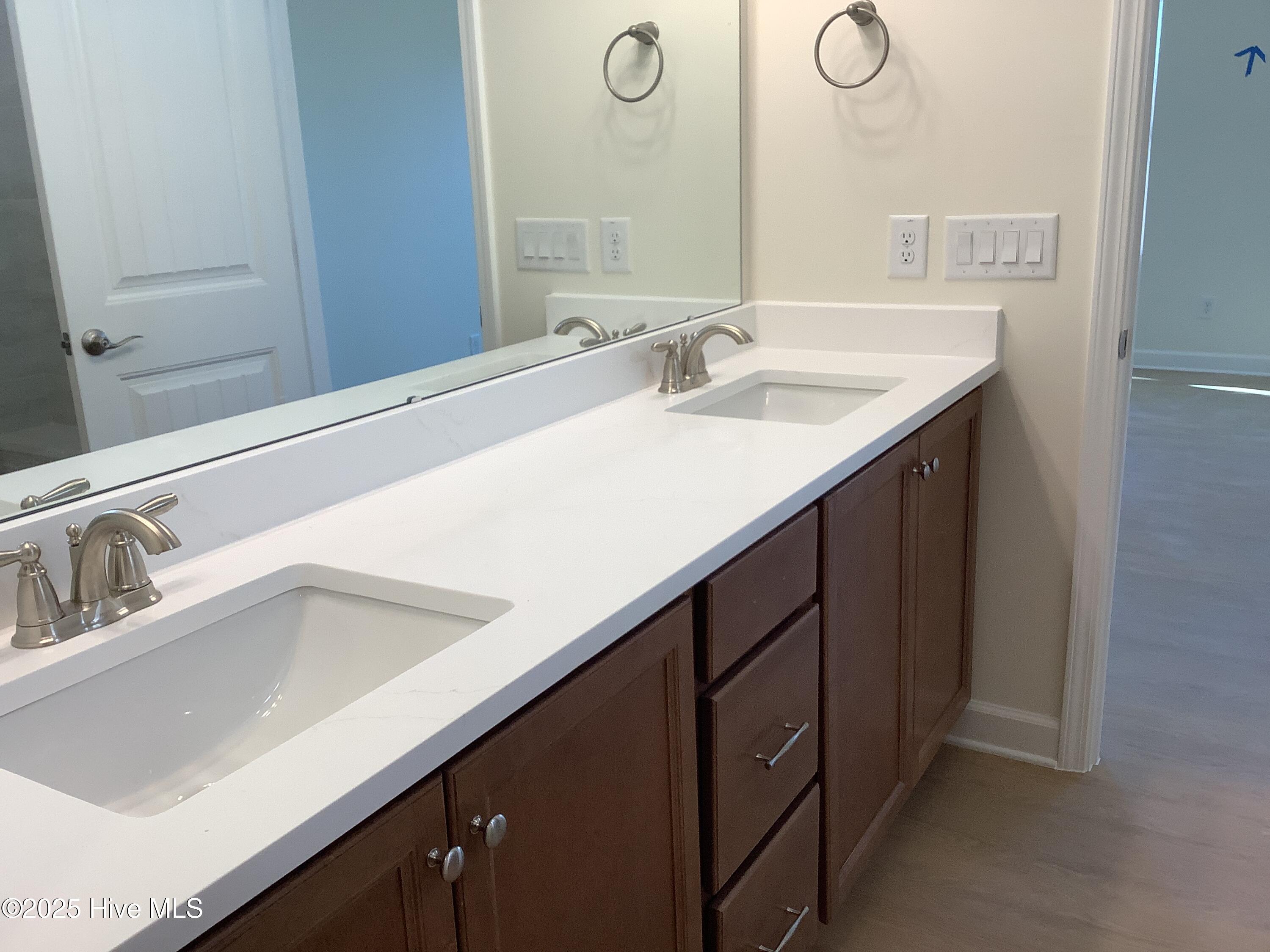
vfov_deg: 45.4
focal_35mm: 31
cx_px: 635
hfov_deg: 58.4
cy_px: 476
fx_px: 1137
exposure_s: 1/120
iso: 64
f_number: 2.4
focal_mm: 3.3
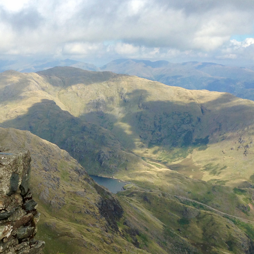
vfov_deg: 26.2
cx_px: 32
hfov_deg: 25.8
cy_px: 181
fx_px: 540
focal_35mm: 65
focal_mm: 4.12
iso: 50
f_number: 2.4
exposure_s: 1/1205
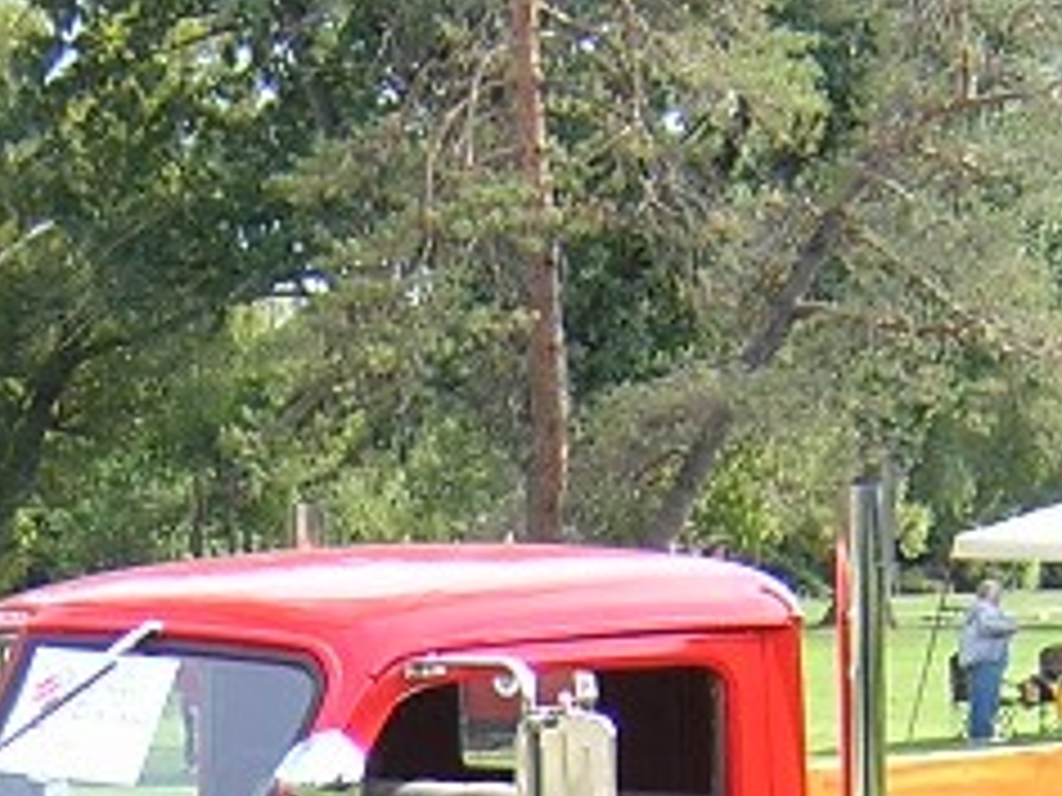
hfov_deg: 16.1
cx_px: 279
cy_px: 1025
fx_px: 3743
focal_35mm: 122
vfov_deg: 11.8
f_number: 2.6
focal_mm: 4.7
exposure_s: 1/207
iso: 100
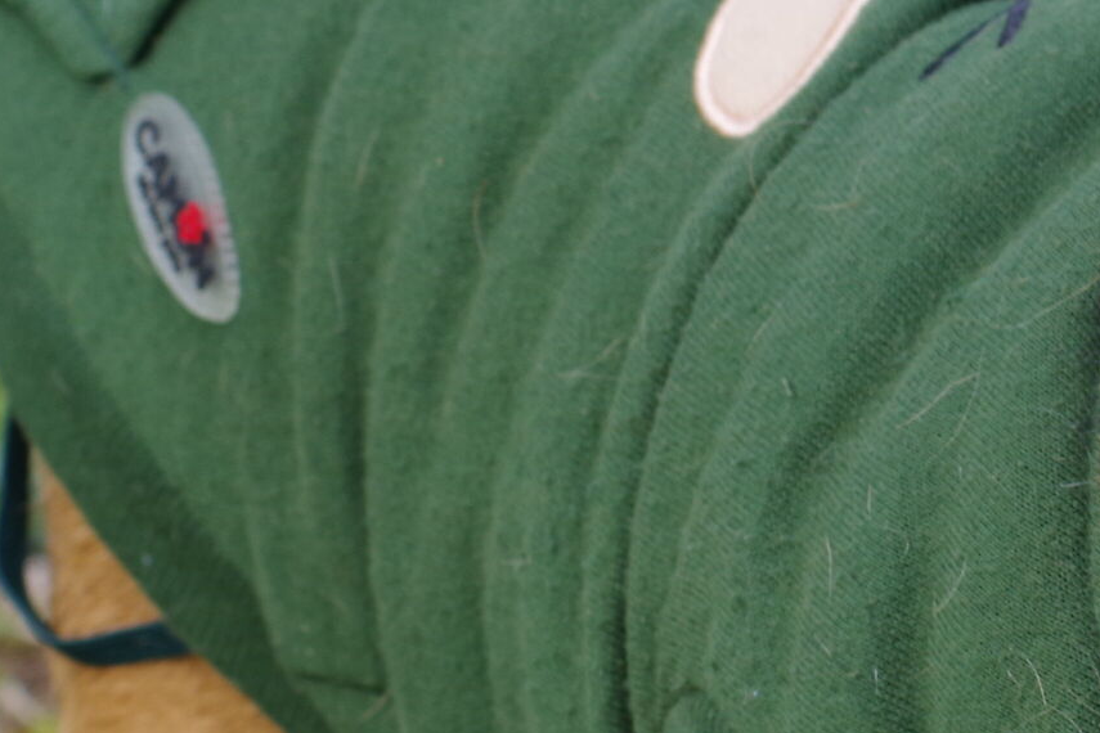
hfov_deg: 2.3
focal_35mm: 901
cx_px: 1454
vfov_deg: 1.5
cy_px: 761
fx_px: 27528
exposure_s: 1/60
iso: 250
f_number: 11
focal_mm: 210
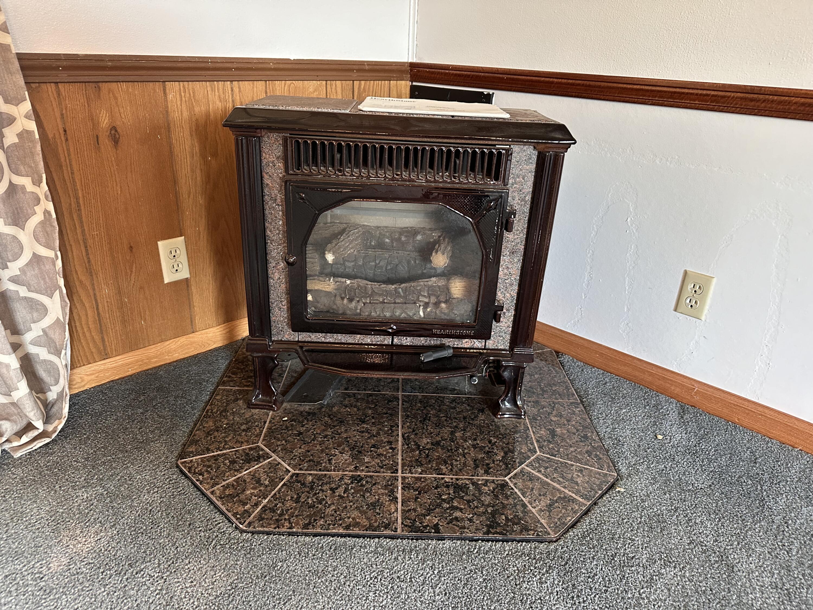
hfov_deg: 71.6
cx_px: 406
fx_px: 564
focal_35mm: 24
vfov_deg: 56.8
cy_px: 305
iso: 400
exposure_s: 1/60
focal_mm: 6.86
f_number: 1.78
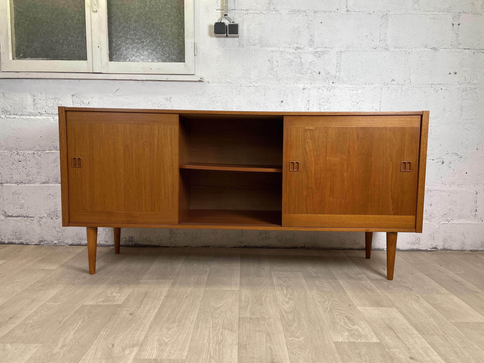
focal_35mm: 26
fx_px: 364
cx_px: 242
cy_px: 182
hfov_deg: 67.3
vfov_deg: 53.1
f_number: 1.6
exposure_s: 1/100
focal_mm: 4.2
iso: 50
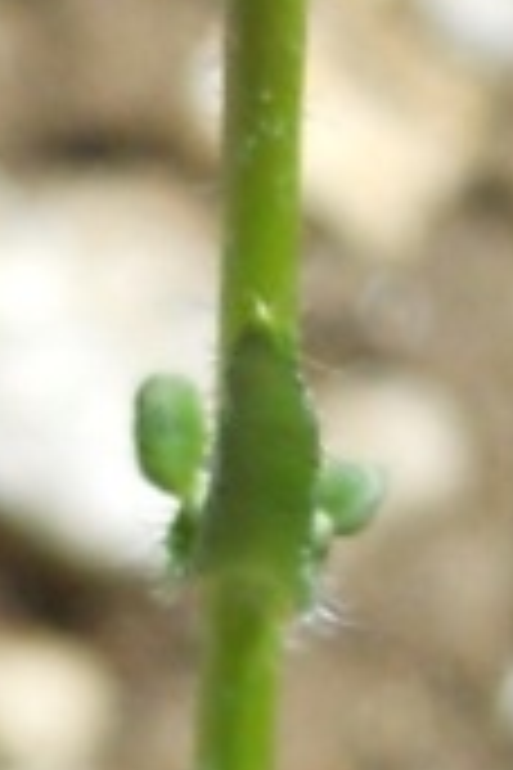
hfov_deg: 7.9
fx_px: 3719
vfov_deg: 11.8
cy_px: 158
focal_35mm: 174
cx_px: 166
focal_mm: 5
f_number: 2.7
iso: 80
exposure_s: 1/800
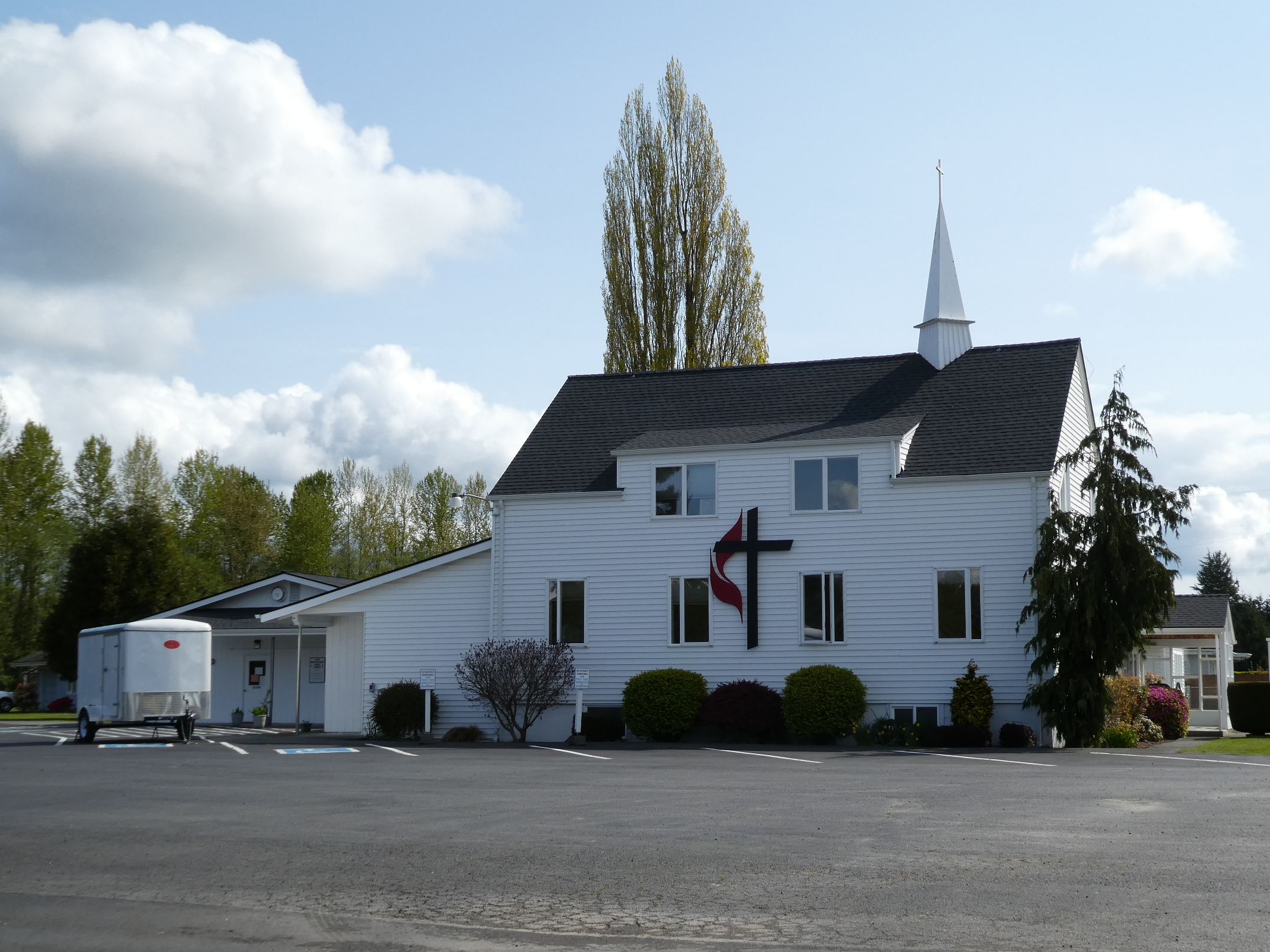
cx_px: 712
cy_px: 504
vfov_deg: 32.2
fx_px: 1651
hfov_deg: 42.0
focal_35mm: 45
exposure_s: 1/800
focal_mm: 7.2
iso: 80
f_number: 3.8
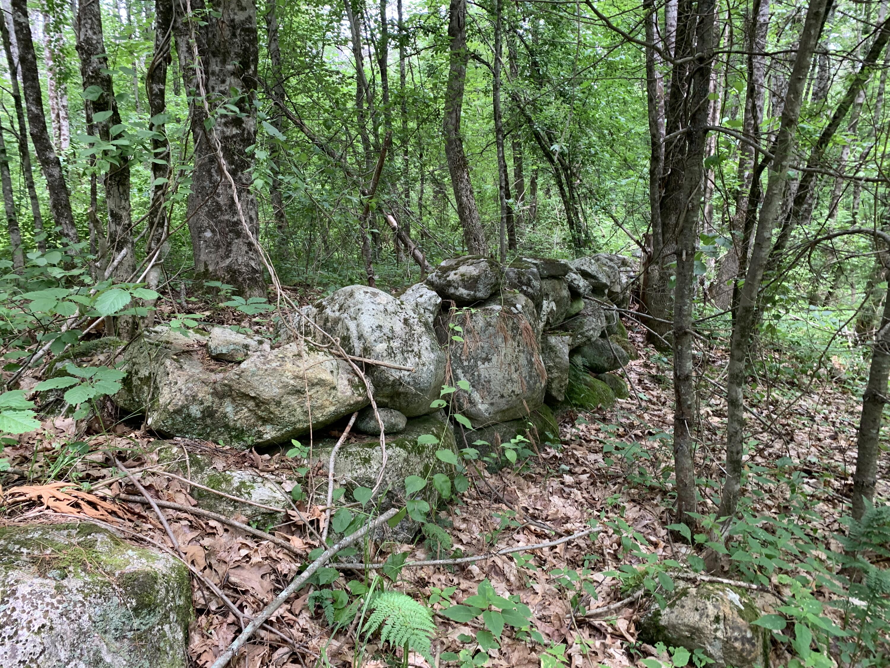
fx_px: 668
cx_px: 445
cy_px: 334
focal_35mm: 26
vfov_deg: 53.1
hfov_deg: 67.3
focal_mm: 4.25
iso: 100
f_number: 1.8
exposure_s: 1/88
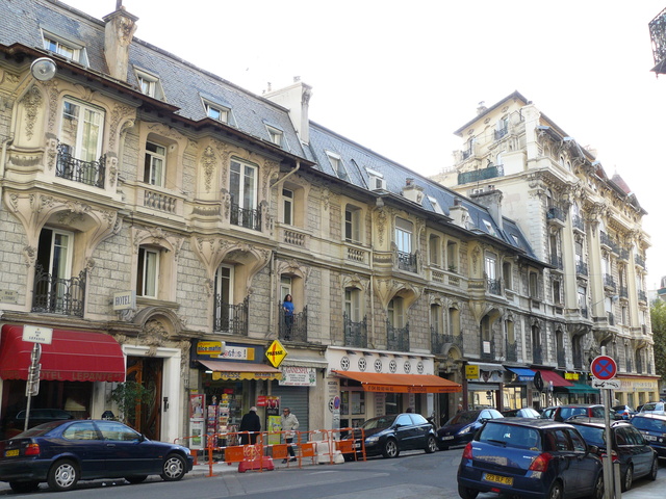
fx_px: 693
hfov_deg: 51.4
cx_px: 333
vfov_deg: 39.7
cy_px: 250
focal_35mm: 36
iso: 100
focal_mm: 6
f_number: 3.6
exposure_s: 1/125
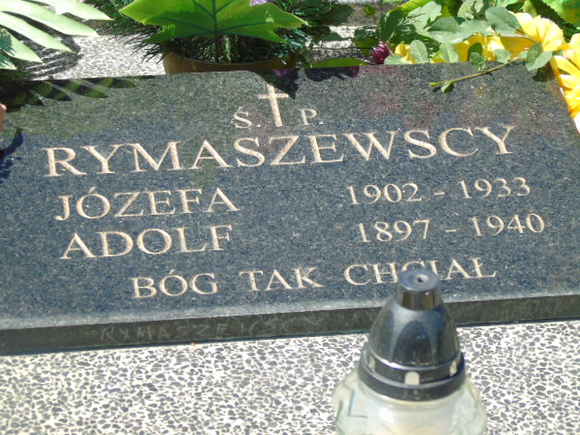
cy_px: 218
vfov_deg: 12.0
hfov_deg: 15.9
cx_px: 290
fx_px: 2078
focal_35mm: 124
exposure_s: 1/200
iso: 80
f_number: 4.6
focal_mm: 22
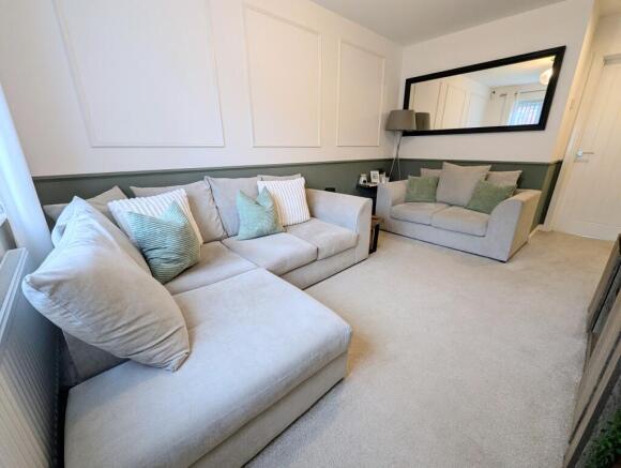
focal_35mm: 13
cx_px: 310
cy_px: 234
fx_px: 234
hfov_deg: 106.1
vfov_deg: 90.1
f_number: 2.2
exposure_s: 1/23.8
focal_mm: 1.95
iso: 79
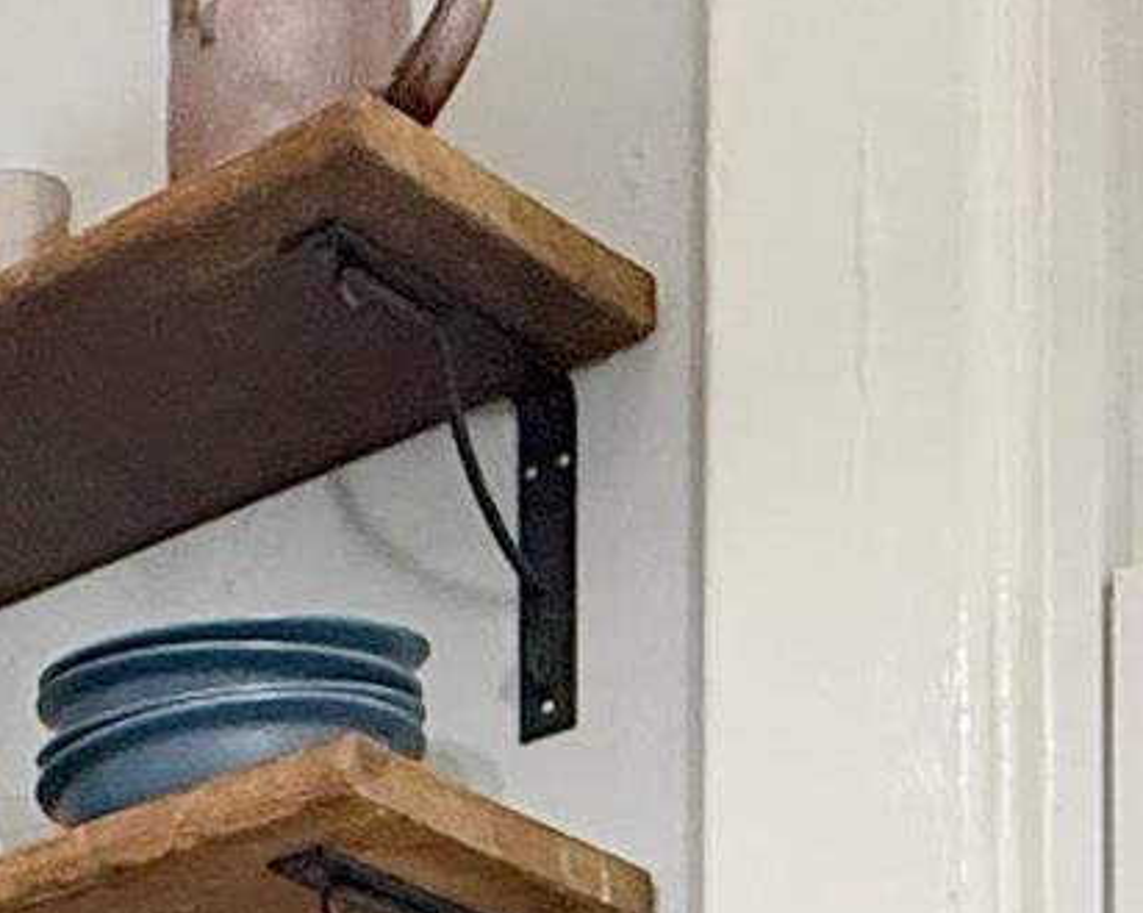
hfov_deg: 15.4
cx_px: -1074
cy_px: 2081
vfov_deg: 12.4
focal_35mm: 102
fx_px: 3448
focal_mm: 2.22
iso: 250
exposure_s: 1/60
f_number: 2.2
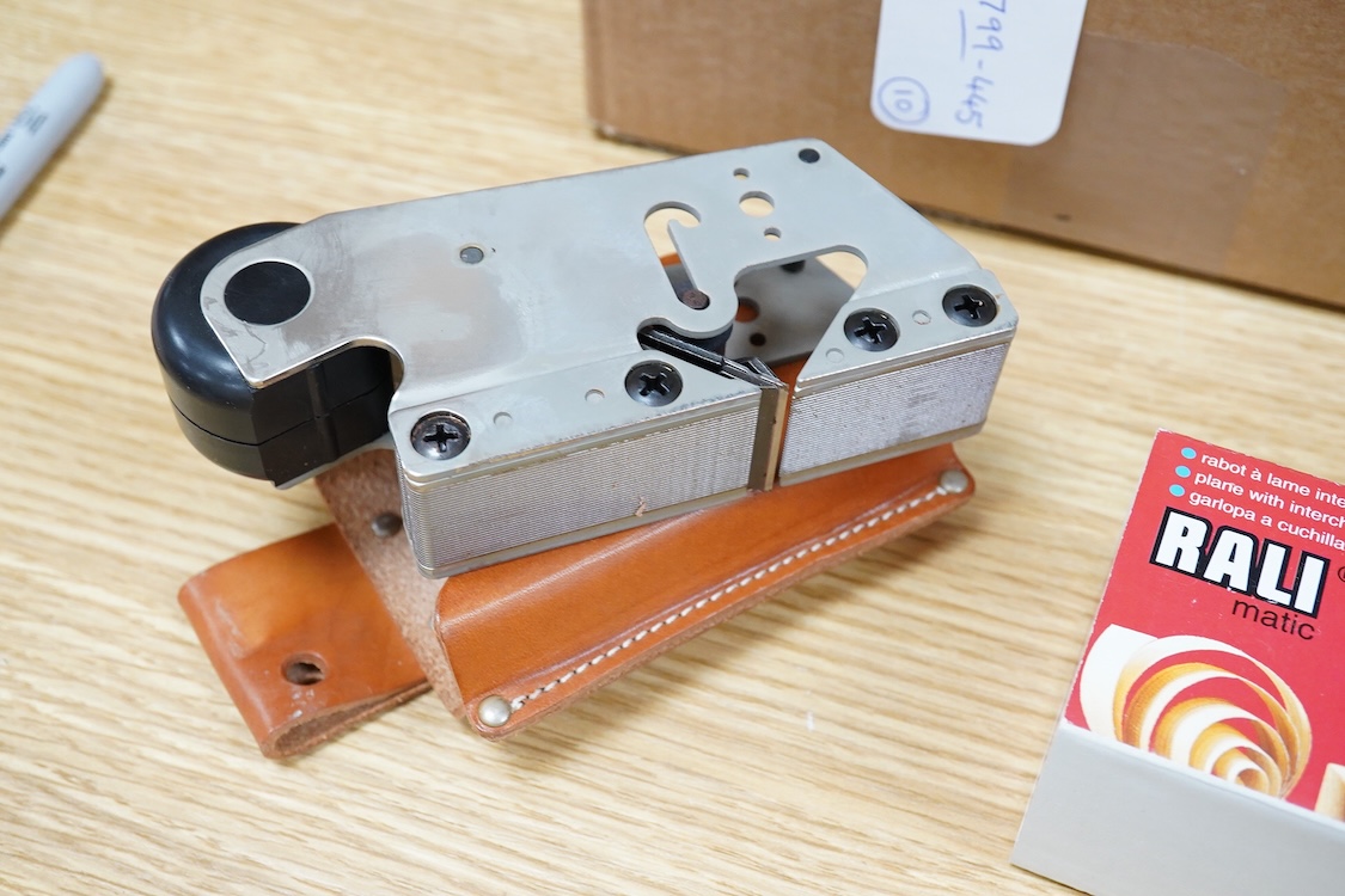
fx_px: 1681
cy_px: 448
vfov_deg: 29.9
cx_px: 672
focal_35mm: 45
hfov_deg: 43.6
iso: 2500
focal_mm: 30
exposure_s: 1/100
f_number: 9
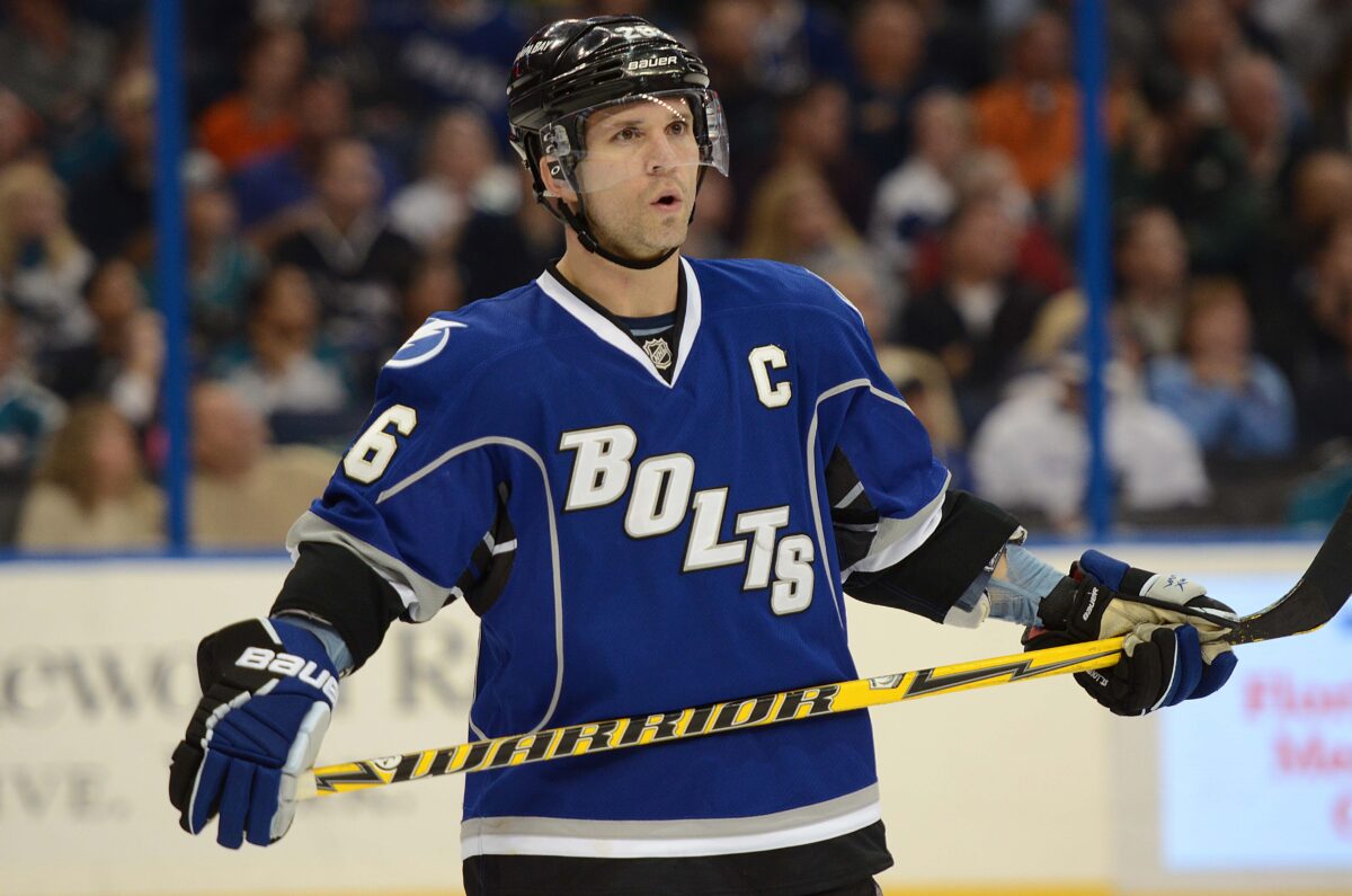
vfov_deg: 5.1
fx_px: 10120
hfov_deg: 7.6
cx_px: 676
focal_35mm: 270
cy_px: 448
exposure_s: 1/1000
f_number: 2.8
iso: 1000
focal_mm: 180
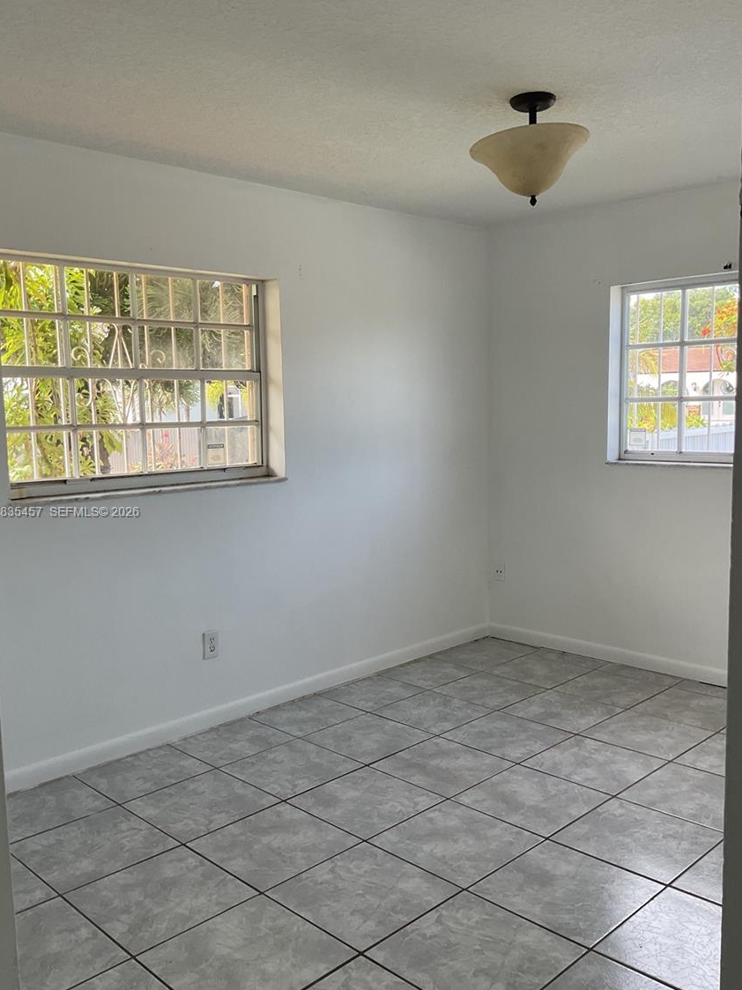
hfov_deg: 45.4
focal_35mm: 31
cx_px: 373
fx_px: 886
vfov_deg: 58.3
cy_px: 513
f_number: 1.8
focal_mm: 3
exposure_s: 1/120
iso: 25
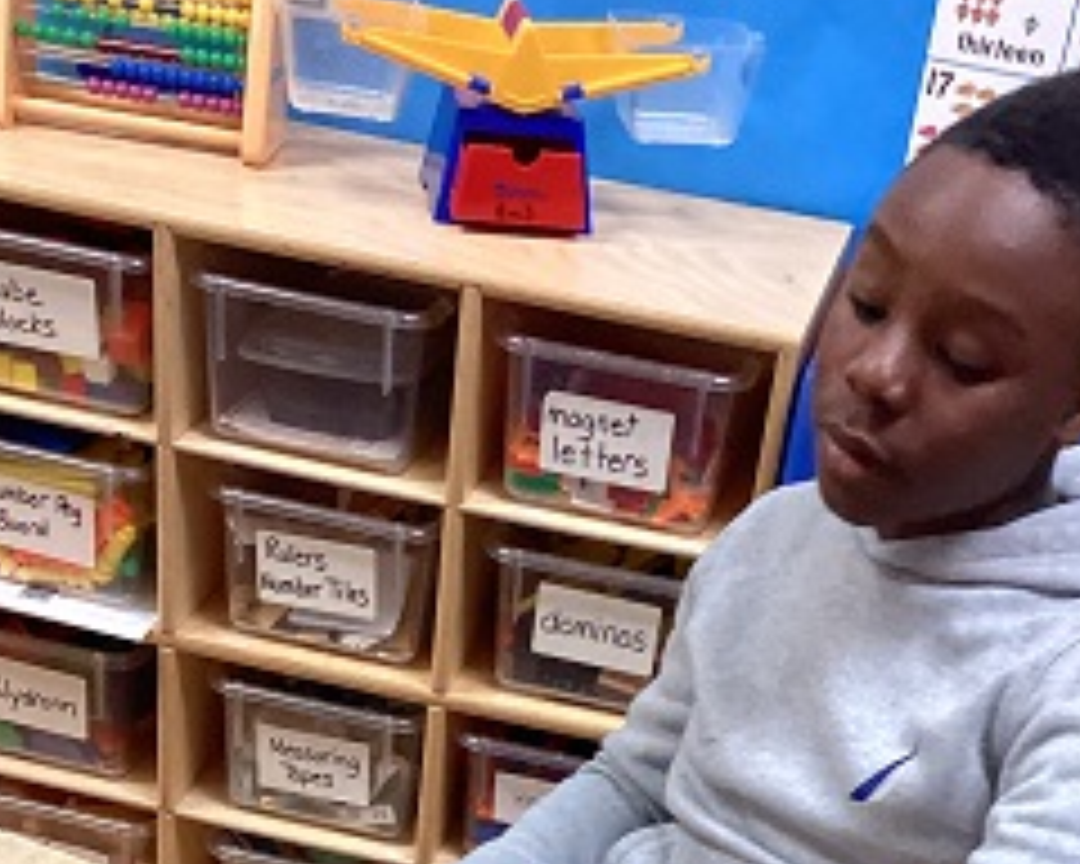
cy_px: 981
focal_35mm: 63
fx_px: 2014
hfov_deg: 30.0
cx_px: 583
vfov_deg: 22.6
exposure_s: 1/60
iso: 200
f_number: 2.4
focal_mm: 3.3
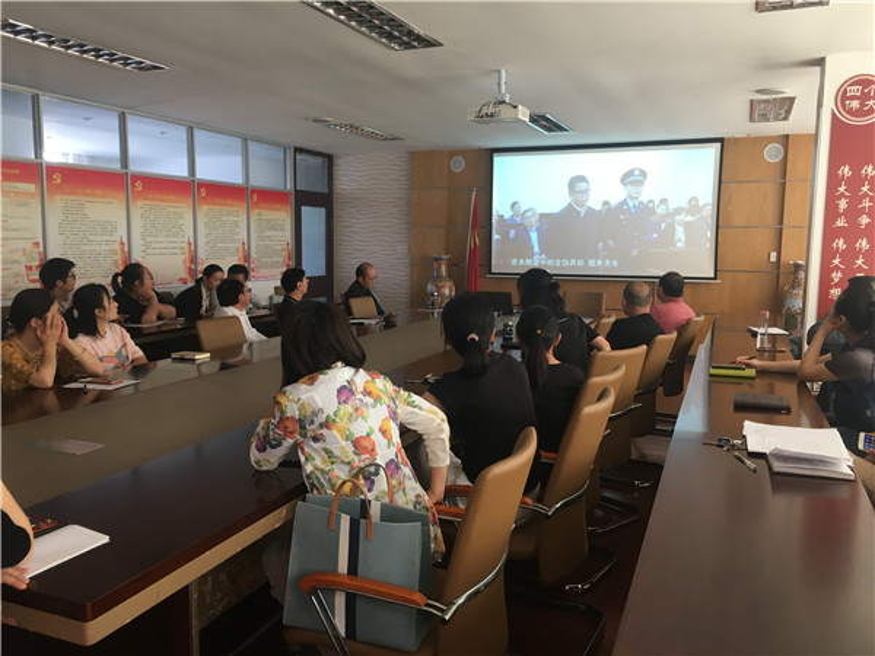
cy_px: 328
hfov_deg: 61.7
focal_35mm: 29
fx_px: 733
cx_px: 438
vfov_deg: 48.2
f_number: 2.2
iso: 64
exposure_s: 1/33
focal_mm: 4.15
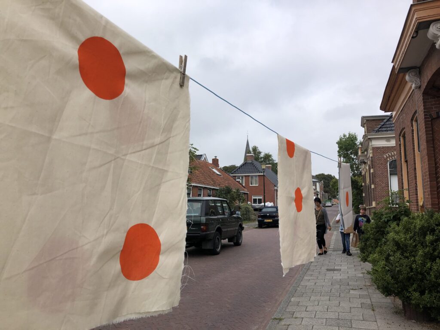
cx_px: 220
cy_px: 165
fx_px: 356
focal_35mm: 28
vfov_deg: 49.7
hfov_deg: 63.4
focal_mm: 3.99
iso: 20
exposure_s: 1/1845
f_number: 1.8
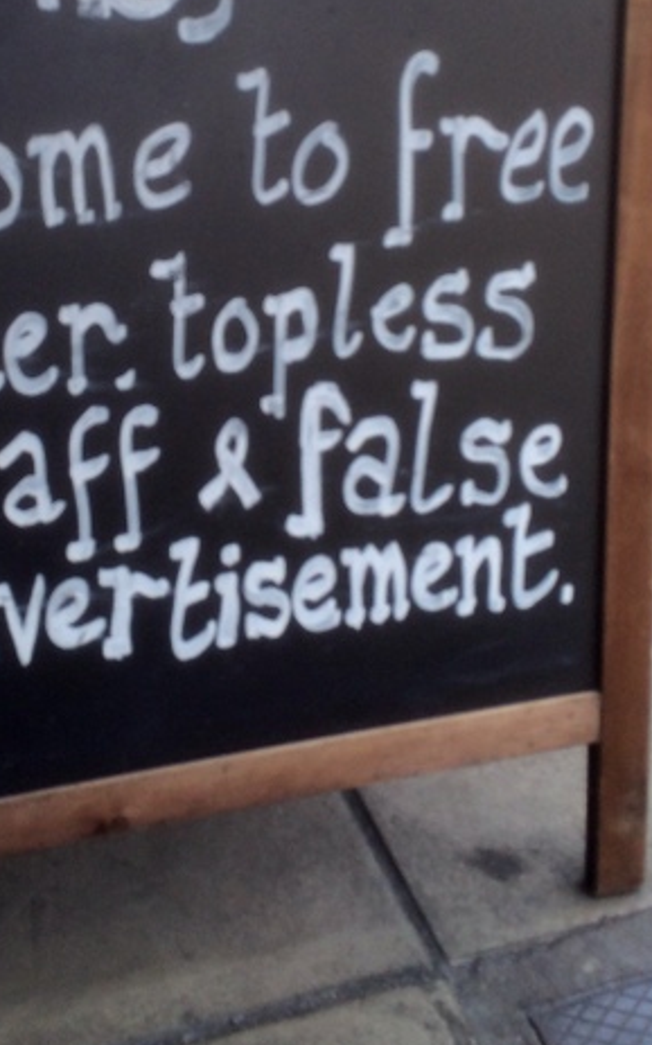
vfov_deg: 36.2
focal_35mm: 55
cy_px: 282
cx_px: 165
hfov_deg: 23.3
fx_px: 1565
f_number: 2.2
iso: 32
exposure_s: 1/291
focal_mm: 4.12
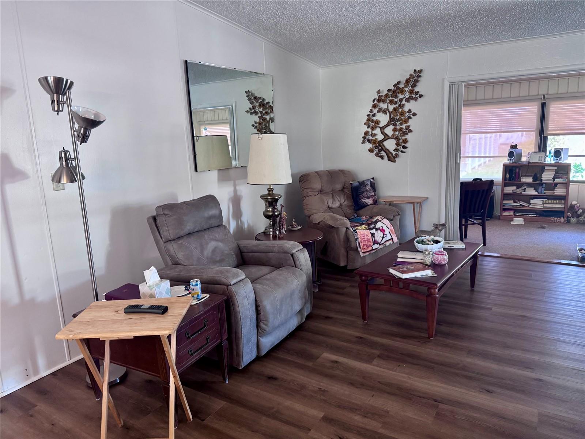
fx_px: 406
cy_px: 220
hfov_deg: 71.6
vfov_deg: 56.8
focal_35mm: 24
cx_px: 292
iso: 500
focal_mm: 6.76
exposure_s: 1/60
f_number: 1.78
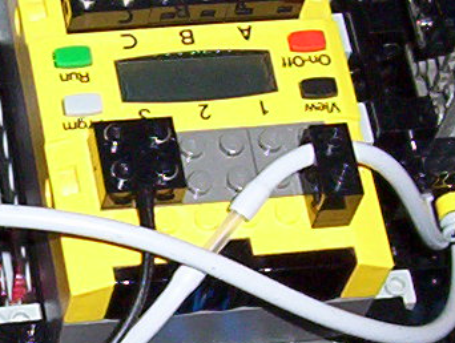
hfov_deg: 9.6
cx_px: 44
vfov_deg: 7.2
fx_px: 2700
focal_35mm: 205
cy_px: 372
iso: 140
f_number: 2.73
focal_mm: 5.77
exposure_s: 1/60
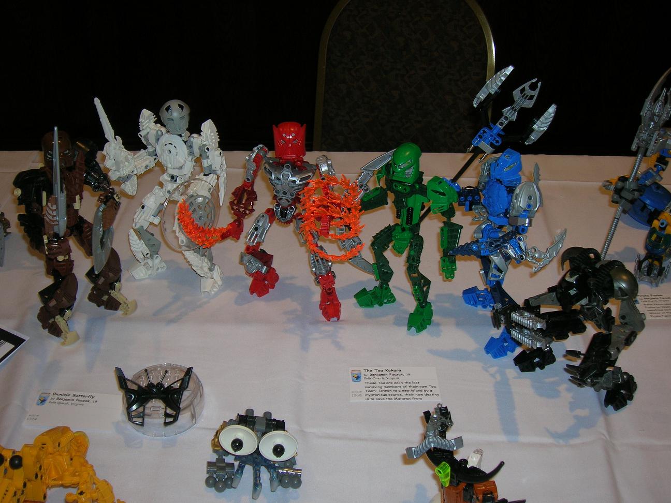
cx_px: 336
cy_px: 252
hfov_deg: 49.0
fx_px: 737
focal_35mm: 38
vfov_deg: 37.7
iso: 50
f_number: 3
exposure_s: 1/60.1
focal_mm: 6.4
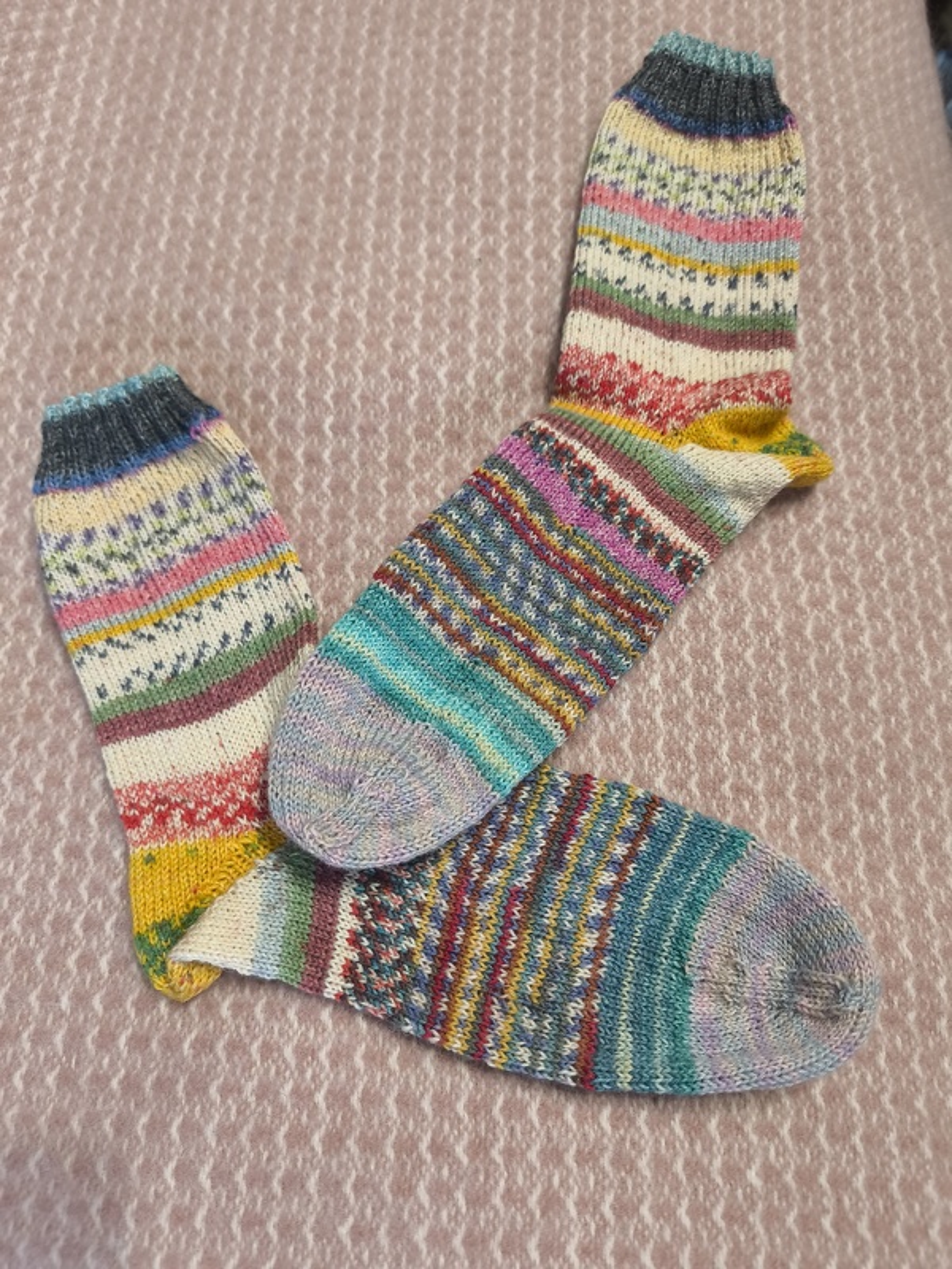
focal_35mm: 23
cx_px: 476
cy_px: 634
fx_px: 843
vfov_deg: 73.9
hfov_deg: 58.9
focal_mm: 6.57
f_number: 1.6
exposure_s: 1/50
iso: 640
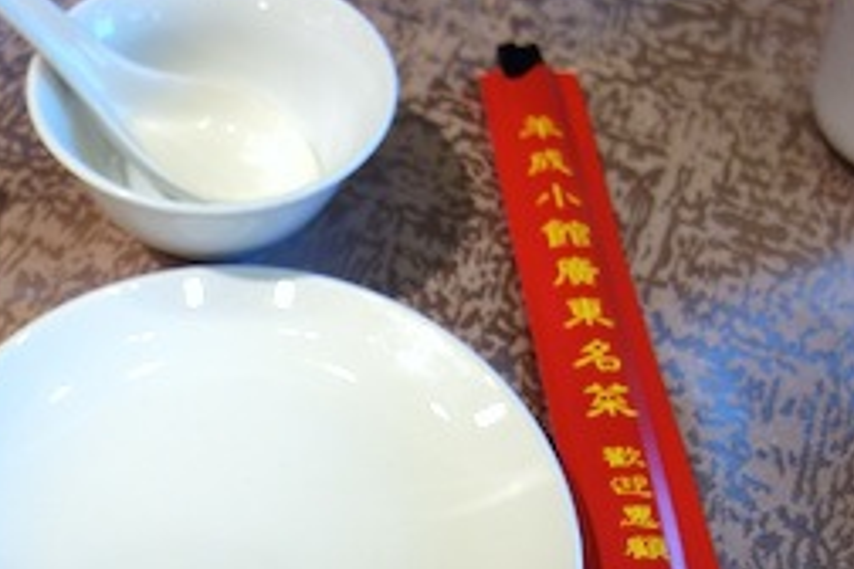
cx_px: 173
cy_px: 406
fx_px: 1186
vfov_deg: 26.7
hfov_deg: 38.2
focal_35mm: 50
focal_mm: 10.4
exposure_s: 1/125
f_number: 1.8
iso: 160
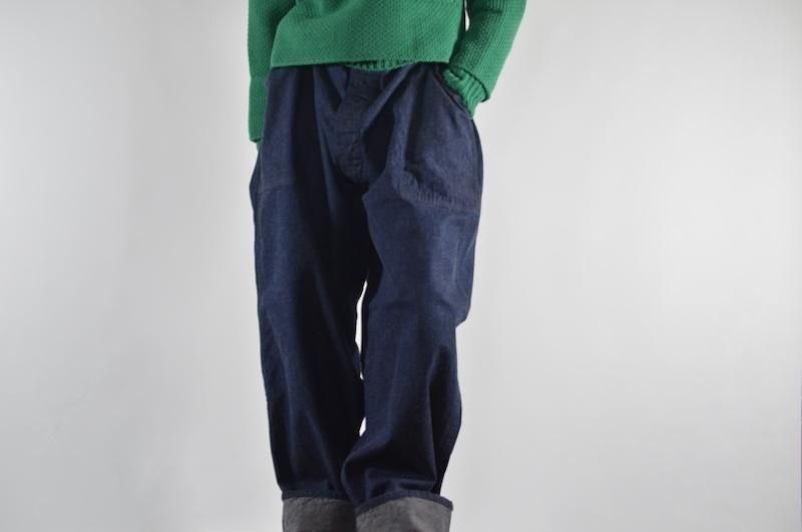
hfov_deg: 33.5
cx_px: 401
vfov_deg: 22.5
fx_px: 1334
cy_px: 266
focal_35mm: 60
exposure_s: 1/100
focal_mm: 40
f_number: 5
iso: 800
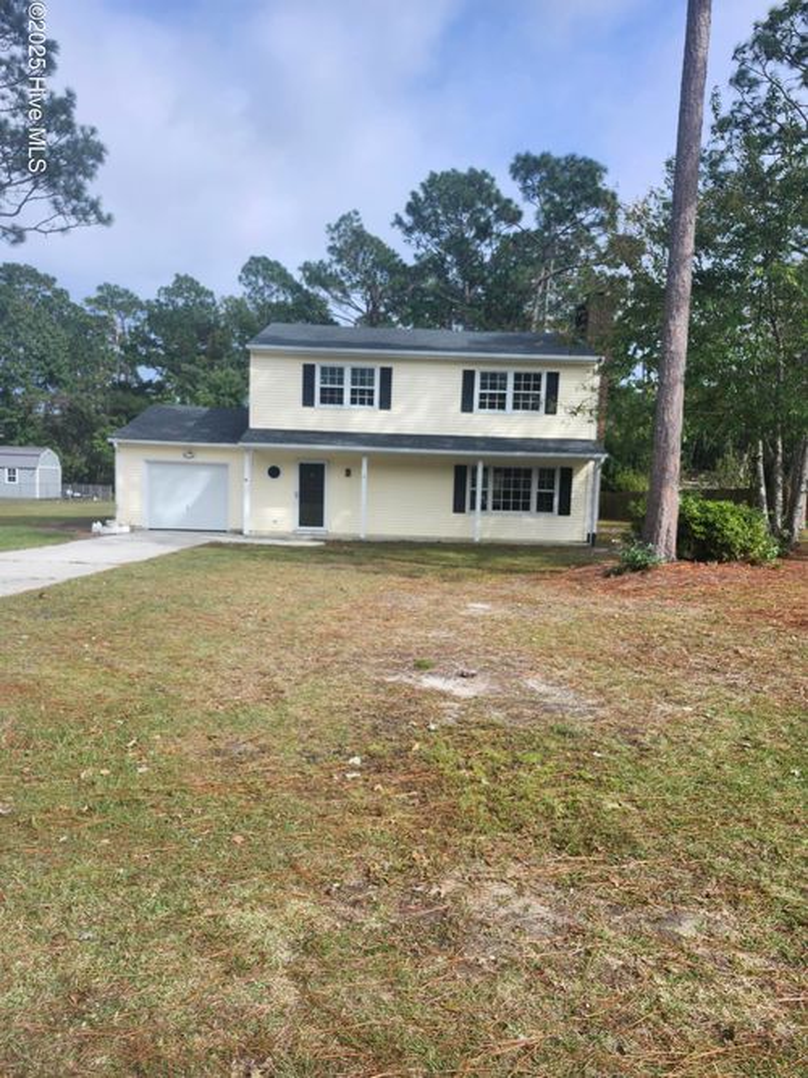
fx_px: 716
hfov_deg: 58.9
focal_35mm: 23
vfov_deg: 73.9
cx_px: 404
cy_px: 539
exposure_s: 1/1145
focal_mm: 5.54
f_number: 1.8
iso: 25
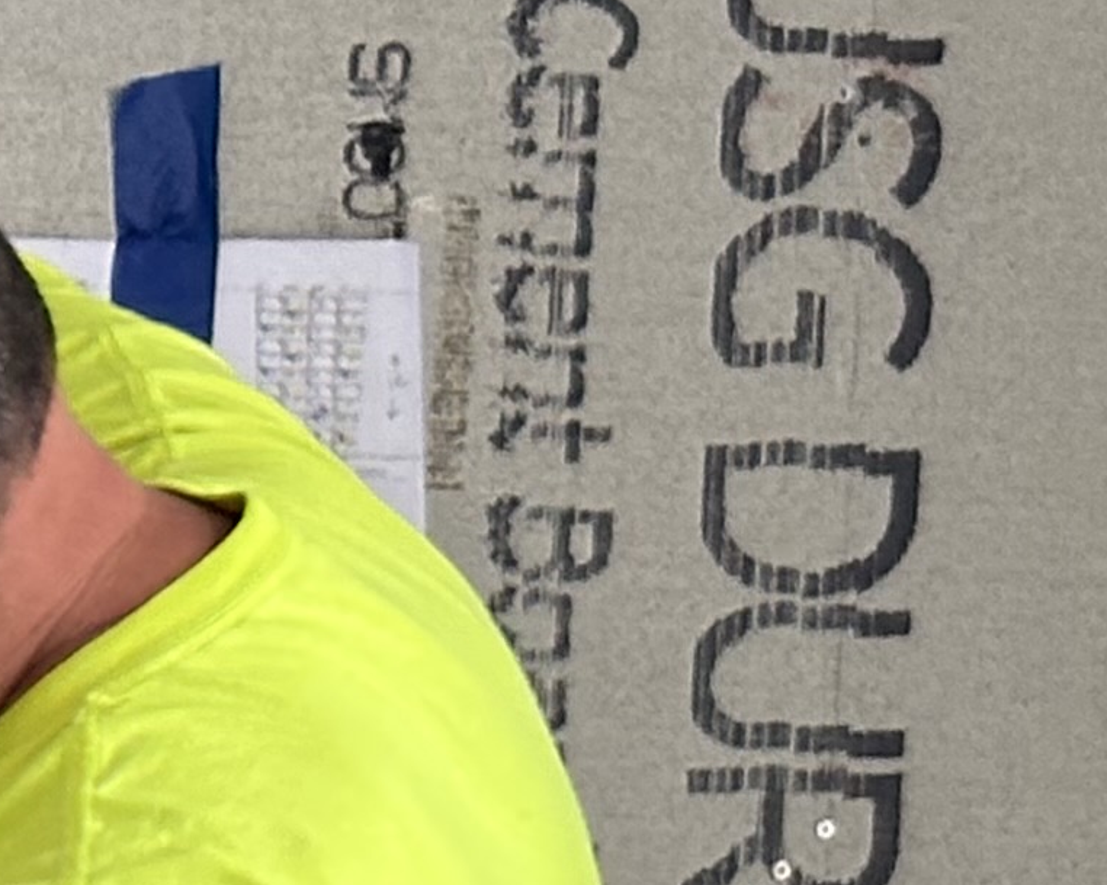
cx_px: -1762
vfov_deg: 6.1
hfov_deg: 7.2
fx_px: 8122
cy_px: 1649
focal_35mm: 248
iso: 160
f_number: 1.78
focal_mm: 6.86
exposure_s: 1/60
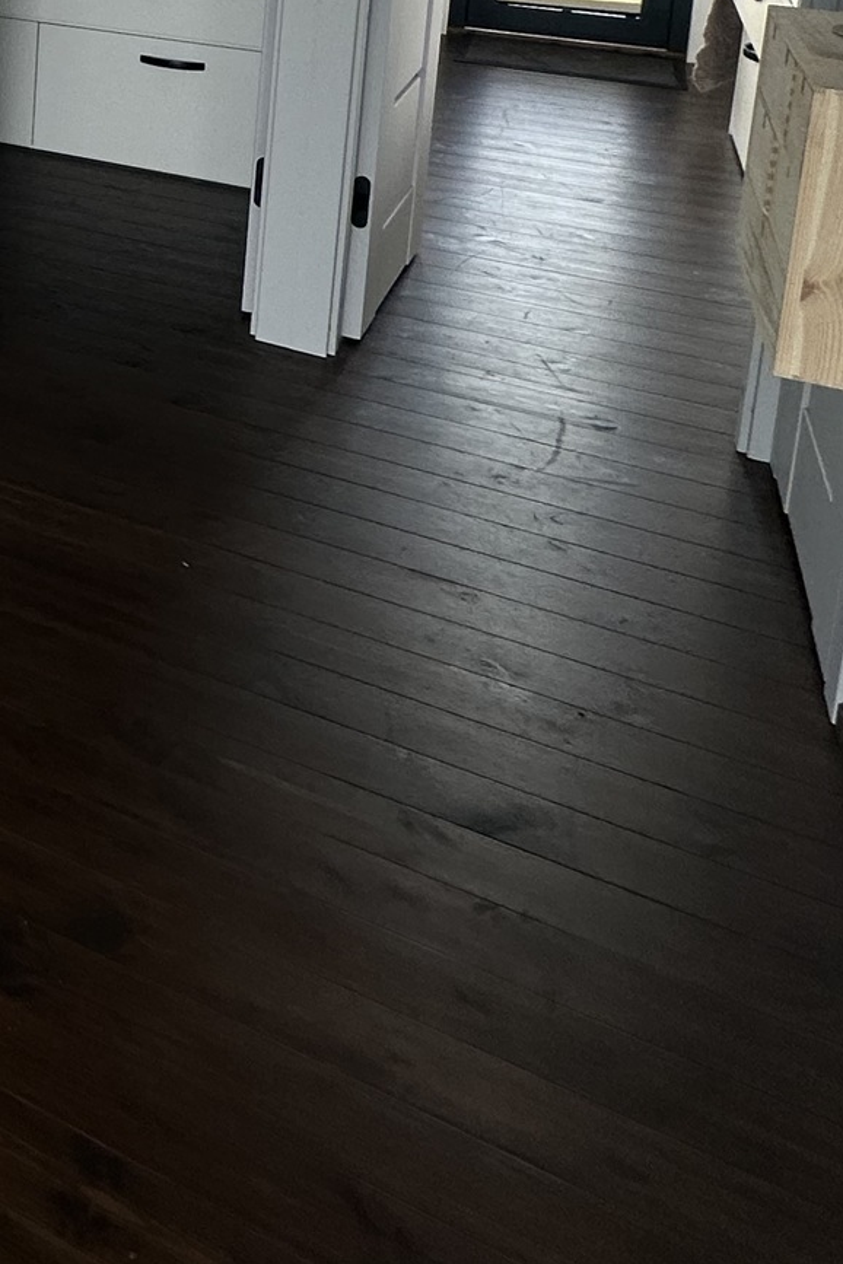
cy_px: -95
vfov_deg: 39.0
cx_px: -569
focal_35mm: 42
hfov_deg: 22.7
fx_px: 1475
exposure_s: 1/99
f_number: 2.2
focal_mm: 2.22
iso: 80
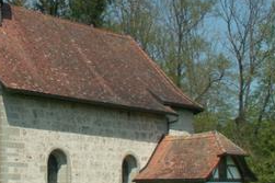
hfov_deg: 21.1
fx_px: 710
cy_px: 42
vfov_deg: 14.6
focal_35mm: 93
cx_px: -10
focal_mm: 5.86
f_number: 7.1
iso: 50
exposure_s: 1/200
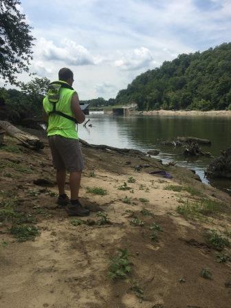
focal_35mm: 29
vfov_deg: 61.7
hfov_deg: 48.2
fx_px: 258
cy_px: 154
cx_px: 116
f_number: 2.2
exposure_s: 1/1972
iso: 25
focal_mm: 4.15
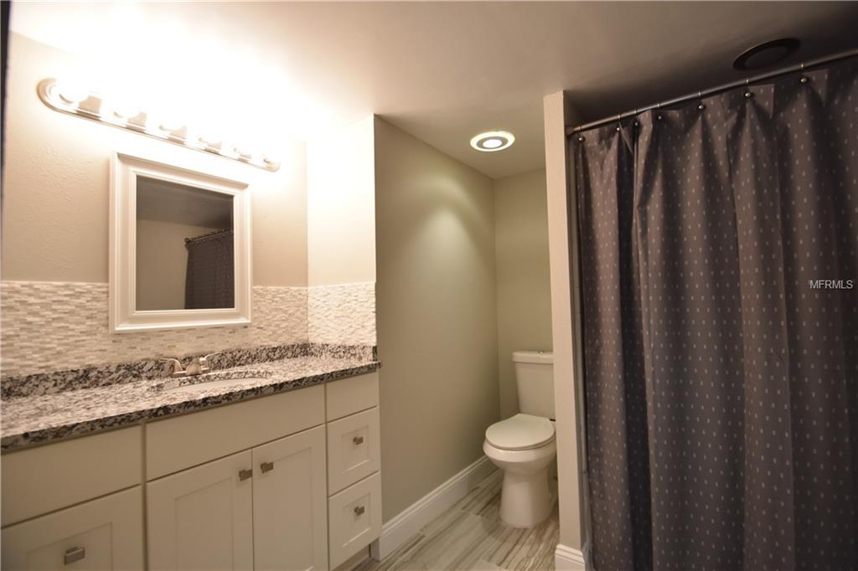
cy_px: 286
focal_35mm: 15
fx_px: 357
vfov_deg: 77.3
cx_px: 429
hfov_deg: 100.4
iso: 800
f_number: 4.5
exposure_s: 1/80
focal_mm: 10
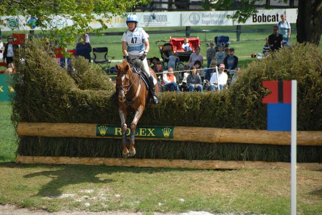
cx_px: 162
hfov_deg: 6.8
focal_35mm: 303
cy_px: 108
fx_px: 2710
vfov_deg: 4.5
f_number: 5.6
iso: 500
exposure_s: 1/1000
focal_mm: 200
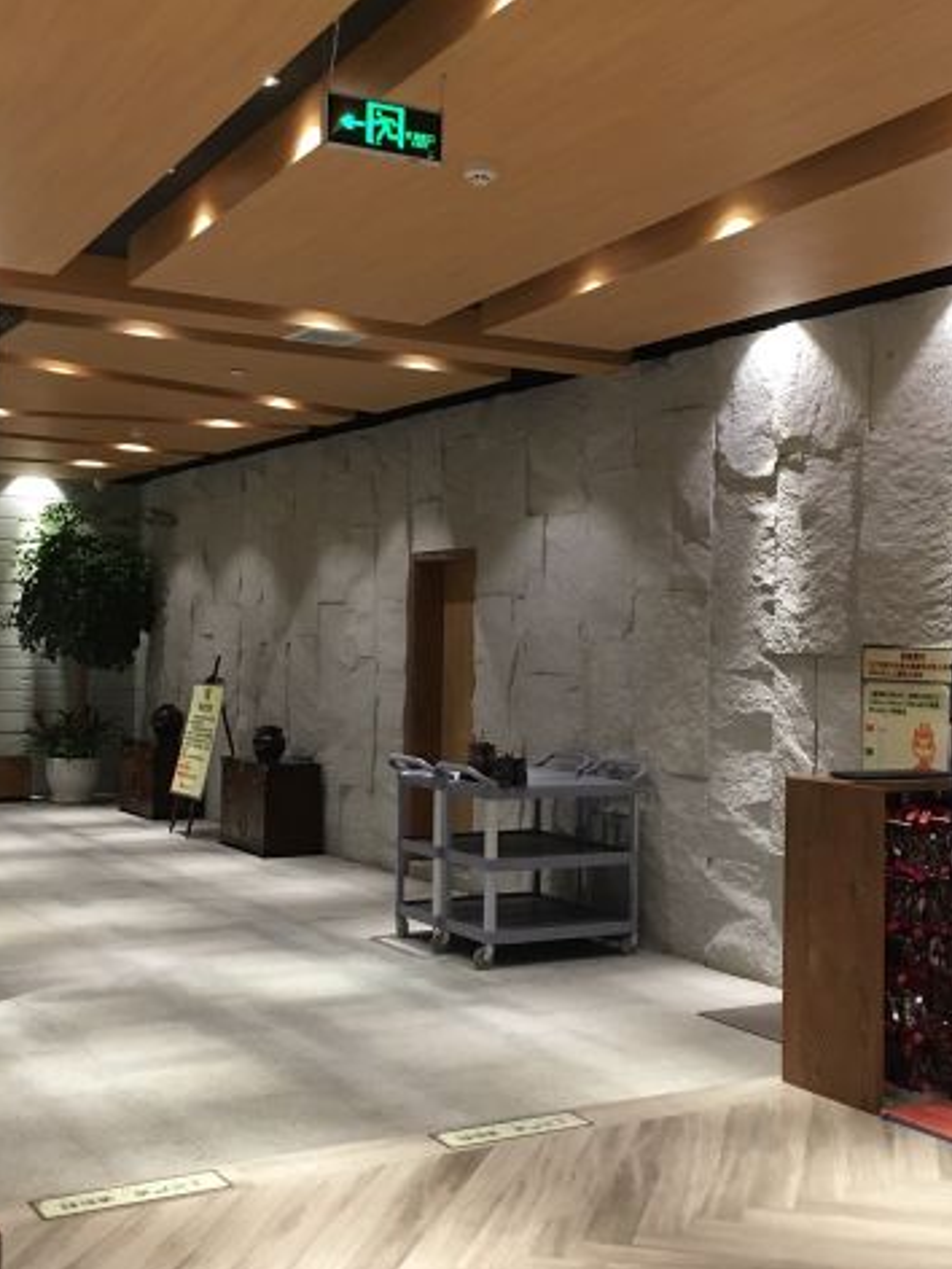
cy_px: 637
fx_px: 1577
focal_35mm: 43
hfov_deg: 33.6
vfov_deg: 43.9
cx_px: 507
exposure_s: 1/17
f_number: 2.2
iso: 80
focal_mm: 4.15
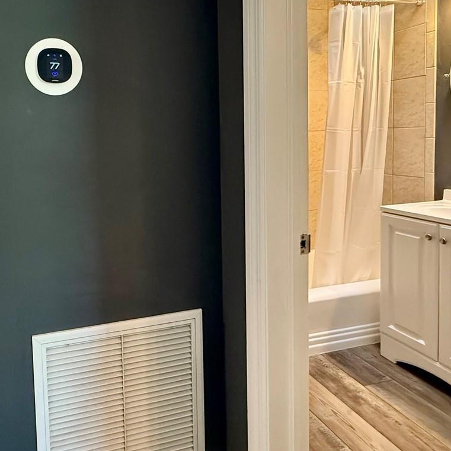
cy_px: 159
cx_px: 129
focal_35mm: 26
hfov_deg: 58.6
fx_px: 383
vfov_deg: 59.9
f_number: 2.2
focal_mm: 2.22
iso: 800
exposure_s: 1/60
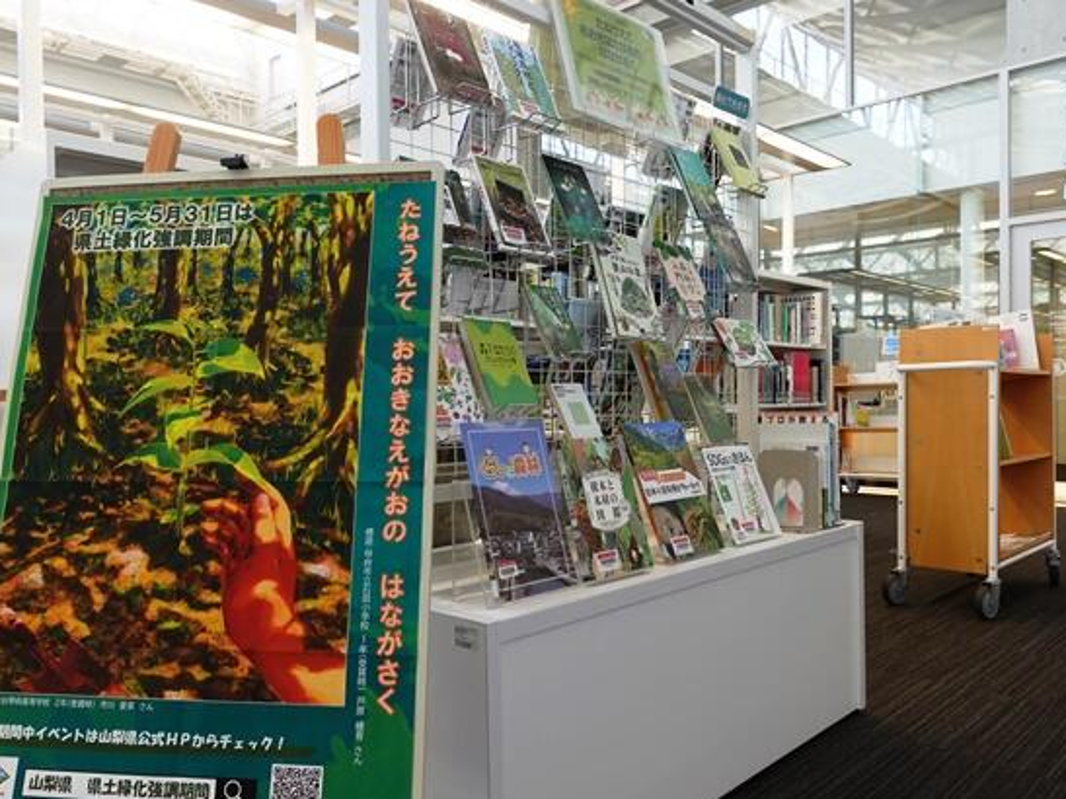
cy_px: 414
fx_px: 831
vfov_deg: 51.3
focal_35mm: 27
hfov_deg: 65.1
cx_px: 468
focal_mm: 8.8
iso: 160
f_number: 3.5
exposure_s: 1/30
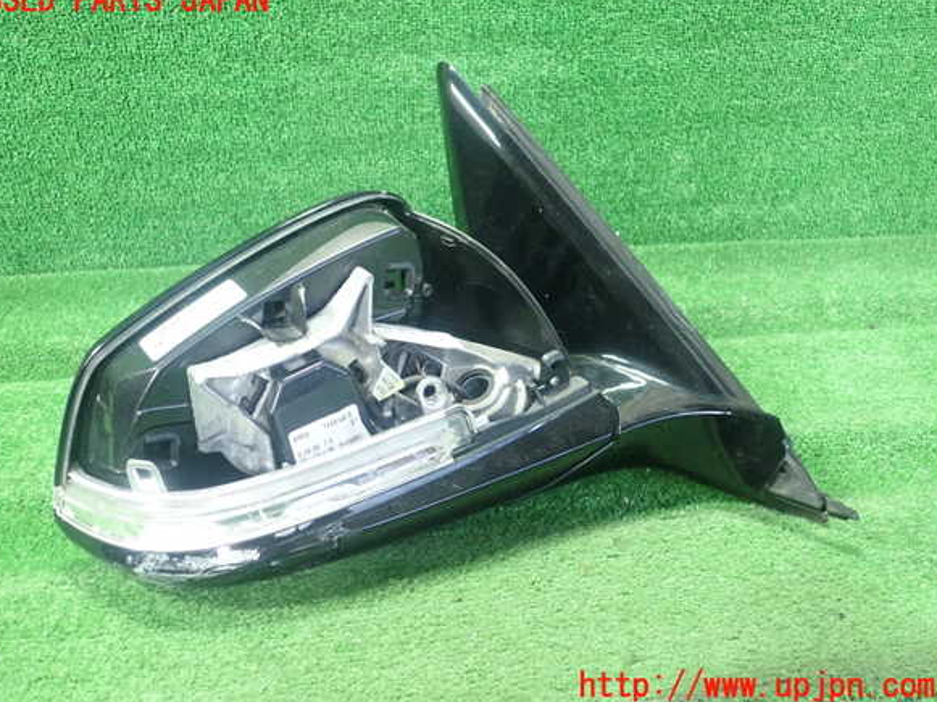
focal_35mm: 31
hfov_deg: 58.4
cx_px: 460
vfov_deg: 45.4
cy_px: 344
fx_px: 839
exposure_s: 1/100
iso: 800
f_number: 2.3
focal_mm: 5.5
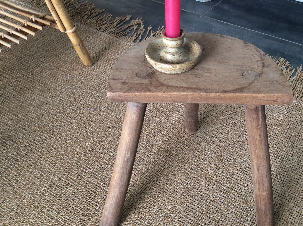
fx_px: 358
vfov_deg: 35.0
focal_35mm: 41
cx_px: 165
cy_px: 99
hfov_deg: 45.8
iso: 32
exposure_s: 1/25
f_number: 2.4
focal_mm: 3.3
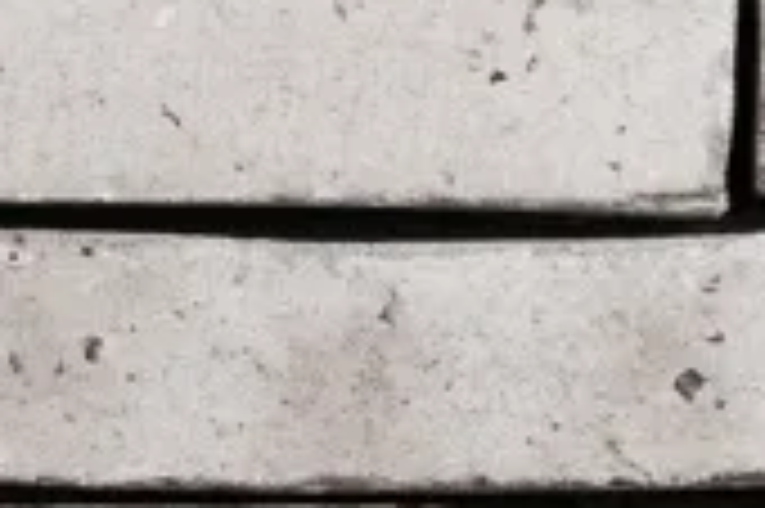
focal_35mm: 279
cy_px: 919
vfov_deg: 4.9
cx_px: -112
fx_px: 5923
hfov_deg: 7.3
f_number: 11
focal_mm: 40
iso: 100
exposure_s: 1/125
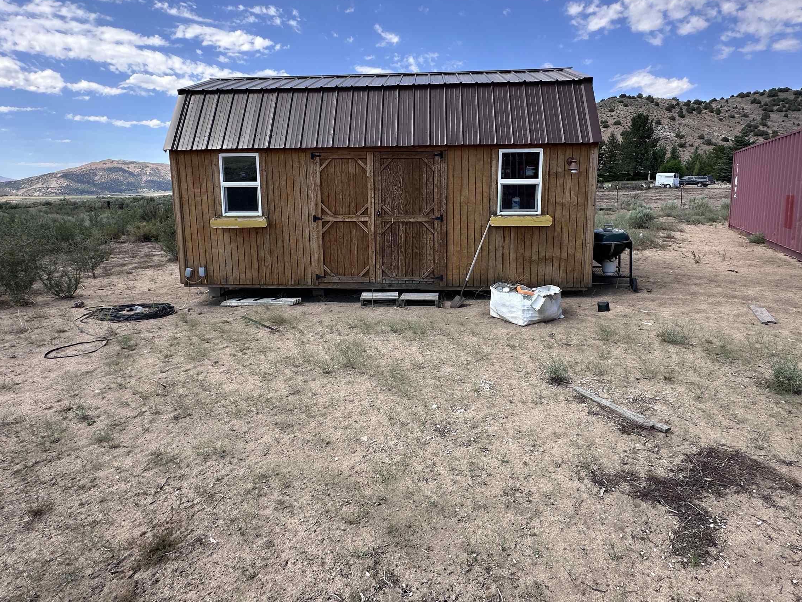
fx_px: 440
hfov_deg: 84.7
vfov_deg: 68.2
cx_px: 395
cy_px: 250
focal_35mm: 19
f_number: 2.2
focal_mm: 2.22
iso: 40
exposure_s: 1/807
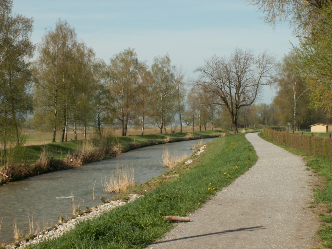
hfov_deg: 24.1
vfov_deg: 18.2
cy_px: 124
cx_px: 166
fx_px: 777
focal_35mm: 81
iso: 50
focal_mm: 13.49
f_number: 8
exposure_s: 1/200
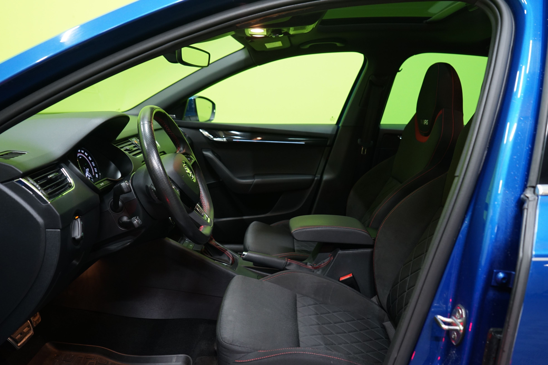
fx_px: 457
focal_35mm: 30
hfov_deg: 61.9
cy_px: 182
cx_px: 274
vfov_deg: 43.6
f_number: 4.5
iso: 1000
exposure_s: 1/20
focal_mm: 30
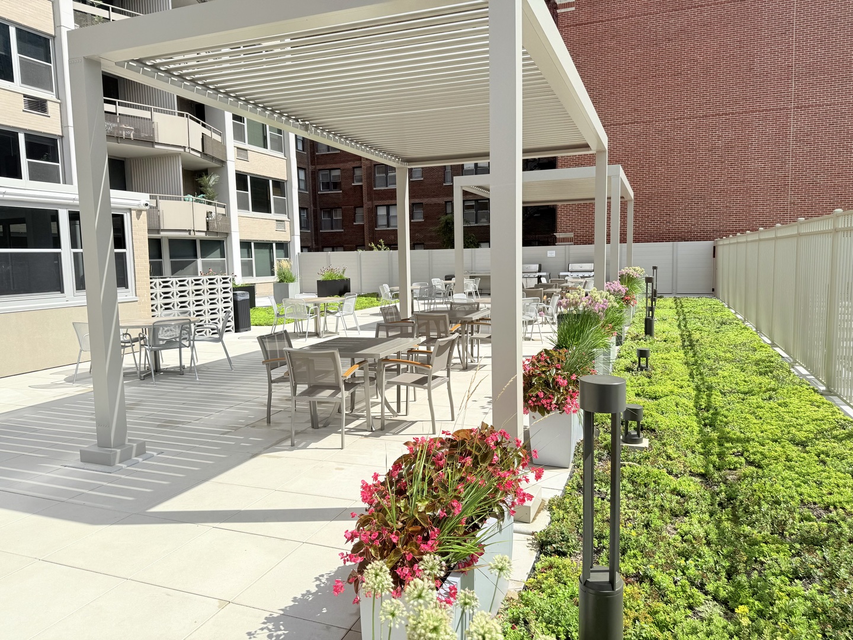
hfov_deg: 71.6
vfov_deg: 56.8
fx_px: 591
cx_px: 426
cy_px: 320
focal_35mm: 24
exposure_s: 1/5319
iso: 80
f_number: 1.78
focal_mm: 6.76
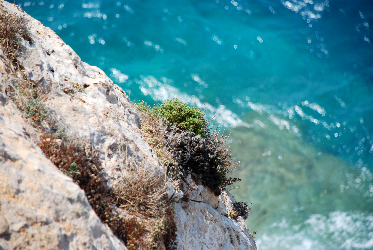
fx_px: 2101
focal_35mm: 202
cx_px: 186
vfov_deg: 6.8
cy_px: 125
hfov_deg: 10.1
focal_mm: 135
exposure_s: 1/640
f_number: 6.3
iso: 200
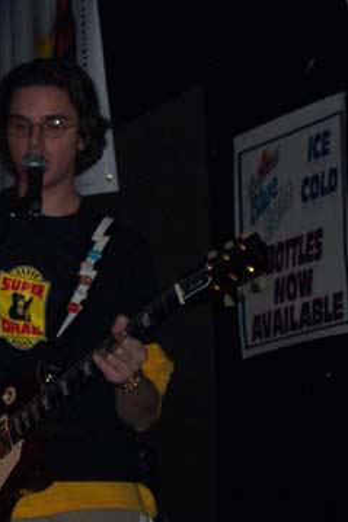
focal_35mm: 172
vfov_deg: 11.9
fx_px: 2491
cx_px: 66
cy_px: 261
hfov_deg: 8.0
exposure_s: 1/90
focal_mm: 24
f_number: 4.8
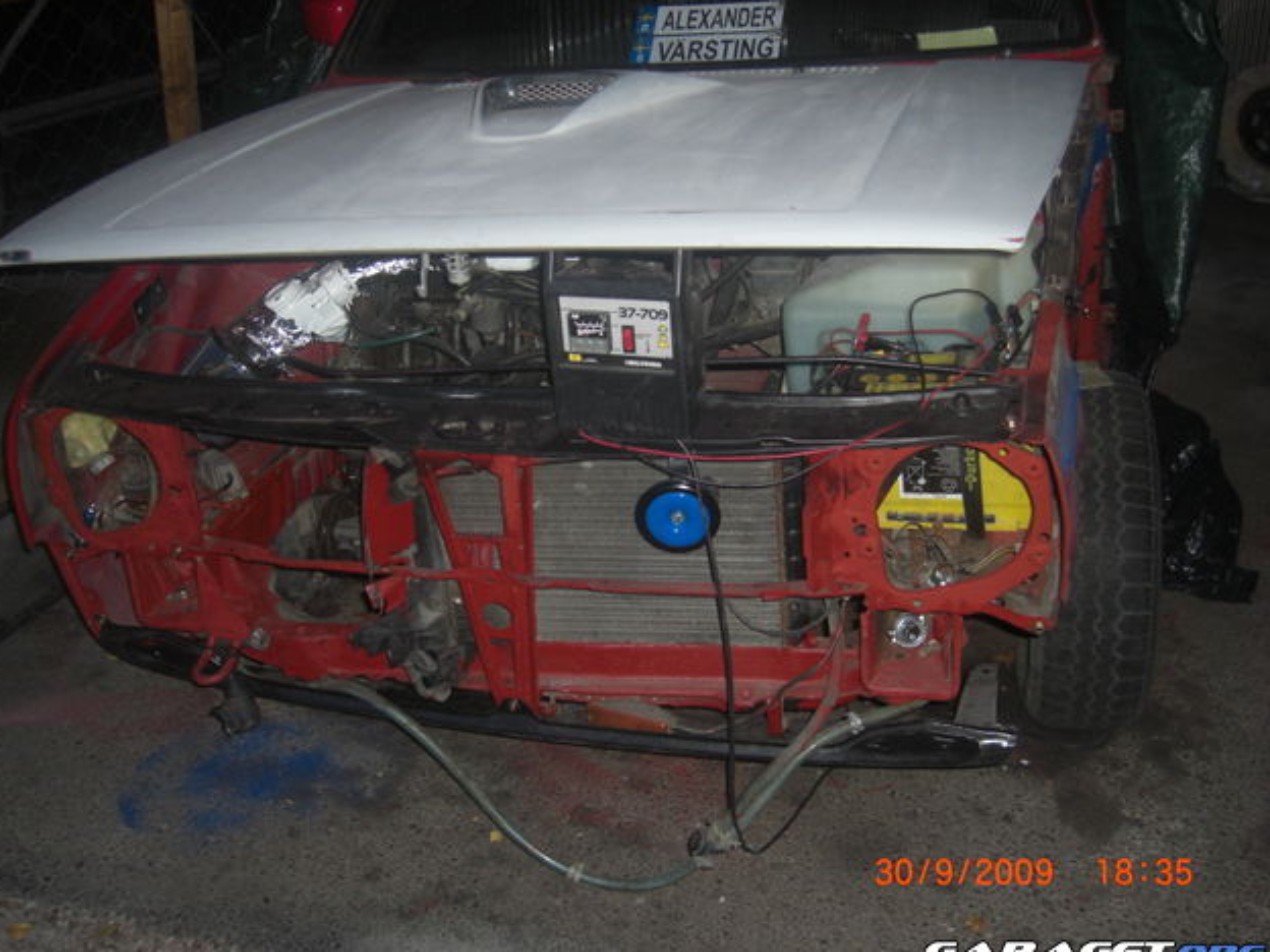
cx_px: 621
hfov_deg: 47.9
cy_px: 484
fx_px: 1431
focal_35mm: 39
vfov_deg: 36.8
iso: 200
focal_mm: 7.9
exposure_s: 1/60
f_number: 2.8
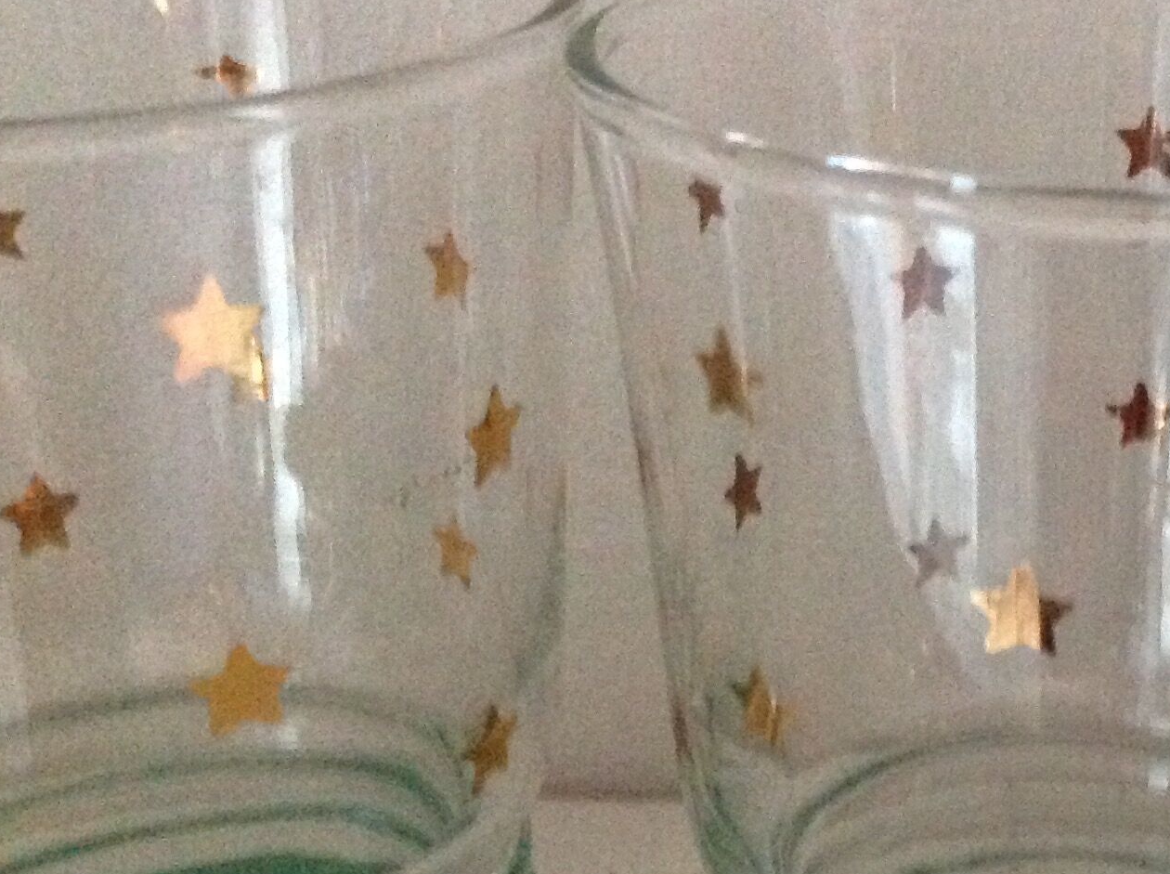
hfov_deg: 25.6
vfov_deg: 20.3
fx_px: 2430
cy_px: 554
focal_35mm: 72
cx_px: 1194
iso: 800
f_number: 2.4
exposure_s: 1/15
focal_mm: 4.28
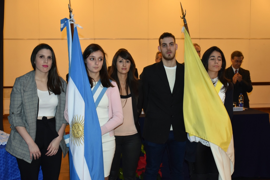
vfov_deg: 26.5
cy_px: 90
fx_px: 383
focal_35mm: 51
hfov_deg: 38.9
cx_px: 135
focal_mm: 34
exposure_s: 1/60
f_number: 4.2
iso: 720
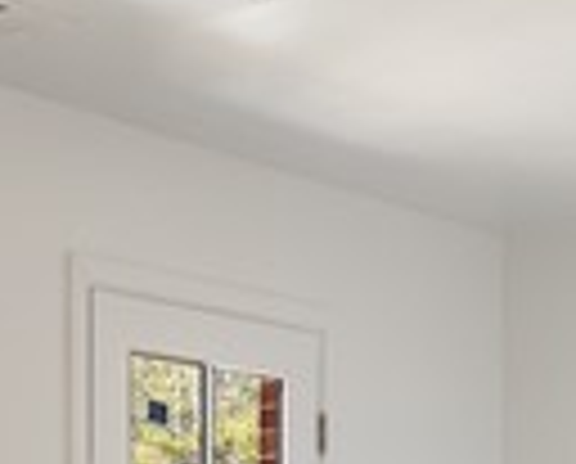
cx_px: 54
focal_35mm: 111
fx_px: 1897
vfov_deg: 13.3
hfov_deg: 17.0
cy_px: 660
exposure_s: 1/6
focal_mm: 14
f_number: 6.3
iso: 400
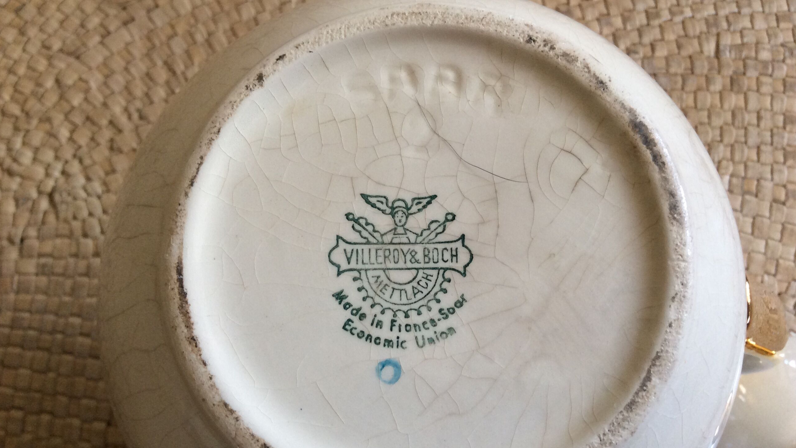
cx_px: 397
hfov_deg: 56.6
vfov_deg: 33.7
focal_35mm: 35
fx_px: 739
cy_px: 235
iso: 64
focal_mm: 3.3
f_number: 2.4
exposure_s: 1/25
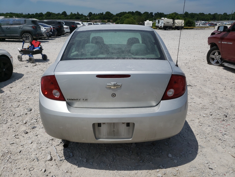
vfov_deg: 53.1
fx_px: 177
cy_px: 88
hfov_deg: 67.3
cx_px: 118
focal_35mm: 26
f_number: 1.5
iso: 51
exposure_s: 1/10000
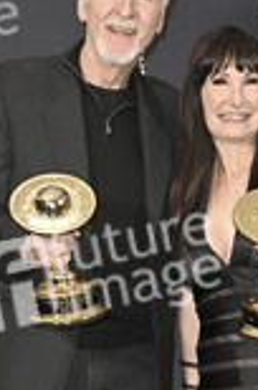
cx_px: 164
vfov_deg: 16.1
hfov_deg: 10.9
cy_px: 400
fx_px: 1350
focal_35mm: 125
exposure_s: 1/320
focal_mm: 48
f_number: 5
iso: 2000
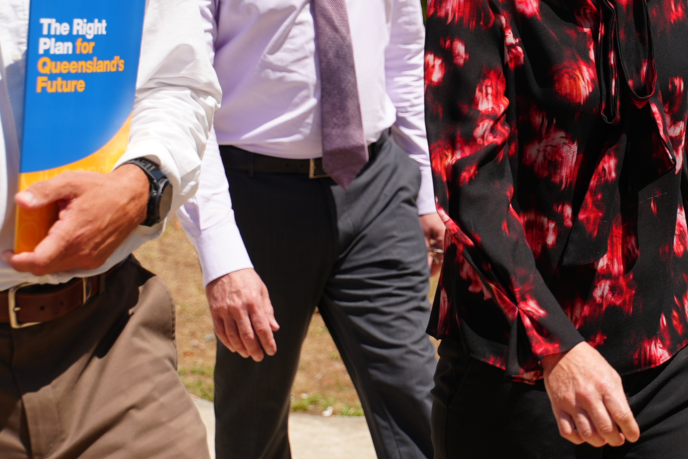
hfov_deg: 13.9
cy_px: 74
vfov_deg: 9.4
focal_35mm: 146
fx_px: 2791
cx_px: 592
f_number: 5
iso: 80
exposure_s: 1/500
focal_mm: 74
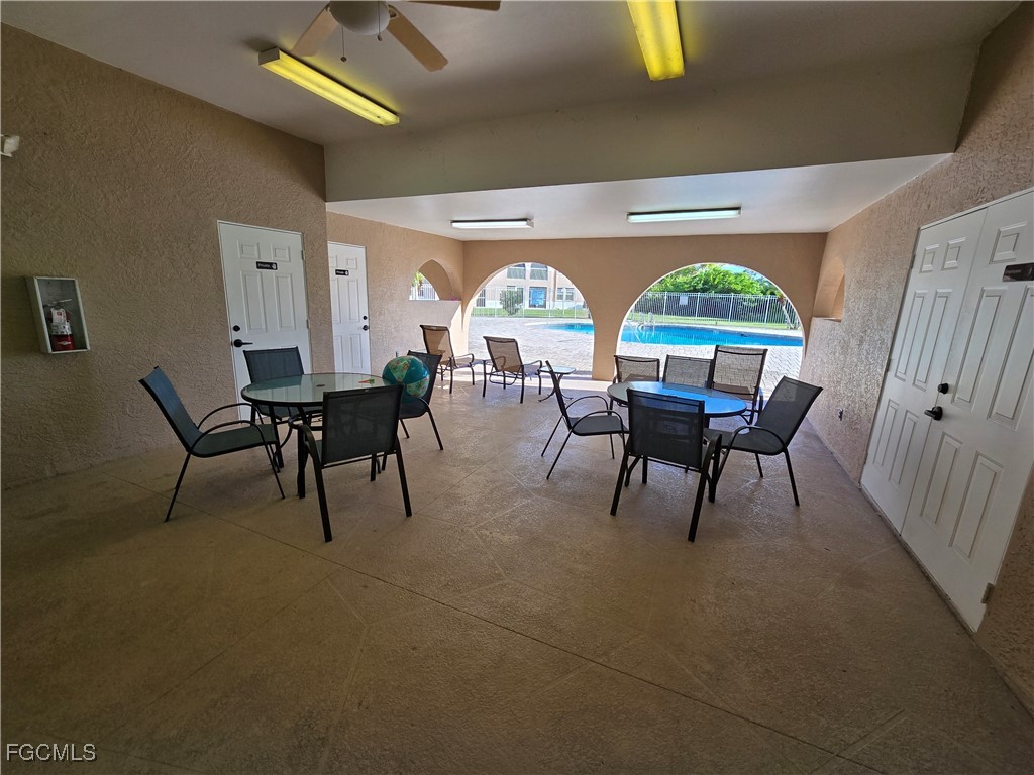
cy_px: 388
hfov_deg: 106.2
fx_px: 388
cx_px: 517
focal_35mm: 13
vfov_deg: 89.9
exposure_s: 1/340
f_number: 2.2
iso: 50
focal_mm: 2.2
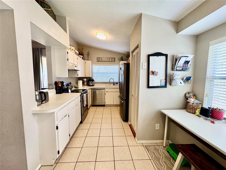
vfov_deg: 85.7
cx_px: 113
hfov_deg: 102.1
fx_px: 91
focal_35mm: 14
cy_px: 85
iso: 200
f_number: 2.2
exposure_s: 1/120
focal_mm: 2.22
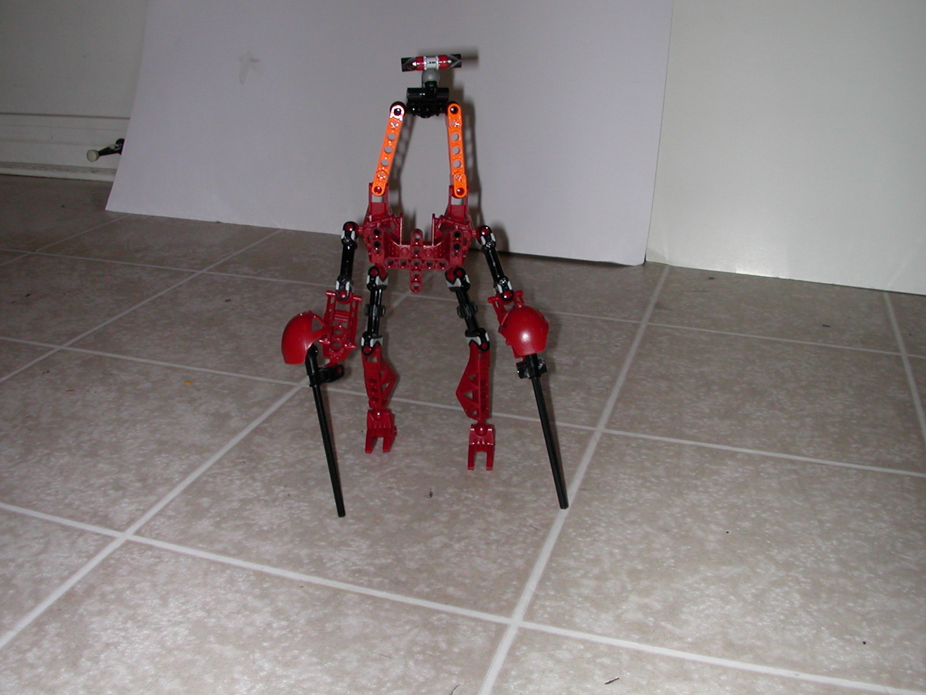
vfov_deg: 38.7
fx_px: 990
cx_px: 463
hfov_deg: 50.1
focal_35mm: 37
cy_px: 348
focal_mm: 5.6
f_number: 4.5
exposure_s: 1/59.9
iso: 100
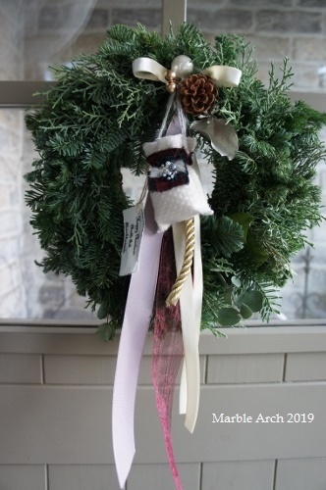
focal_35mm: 27
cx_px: 163
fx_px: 368
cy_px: 245
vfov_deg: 67.4
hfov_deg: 47.8
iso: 500
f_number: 3.5
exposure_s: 1/30
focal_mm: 18
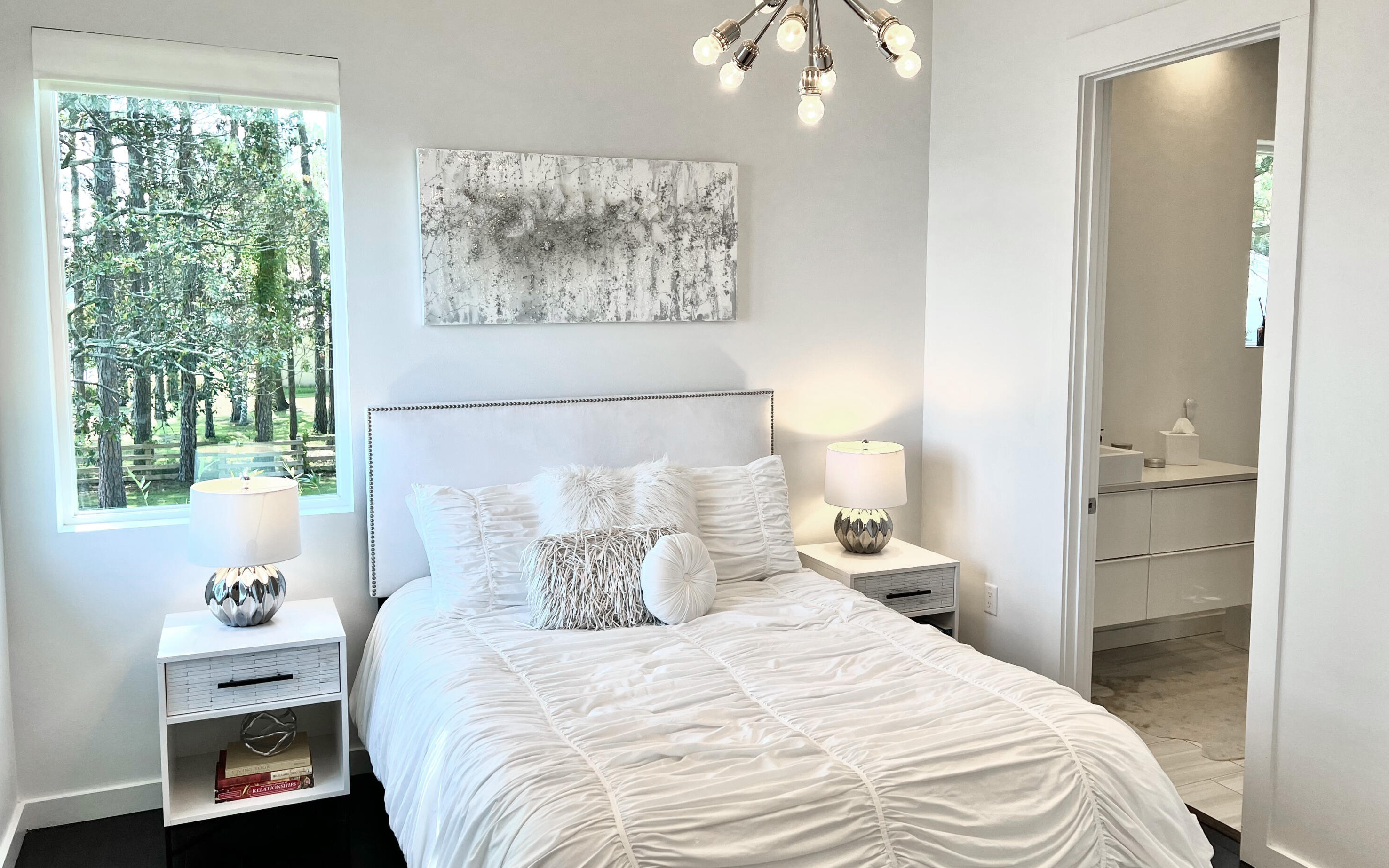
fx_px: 1060
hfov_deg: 66.5
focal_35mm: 28
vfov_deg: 44.5
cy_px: 394
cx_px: 689
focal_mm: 5.7
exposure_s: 1/216
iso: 40
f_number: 1.5
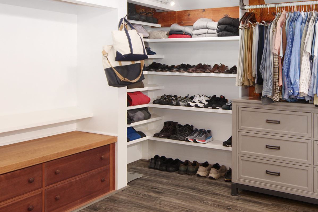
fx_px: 318
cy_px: 70
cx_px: 234
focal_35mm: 36
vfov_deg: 36.5
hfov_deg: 51.2
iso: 320
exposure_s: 1/2
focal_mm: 14
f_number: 7.1
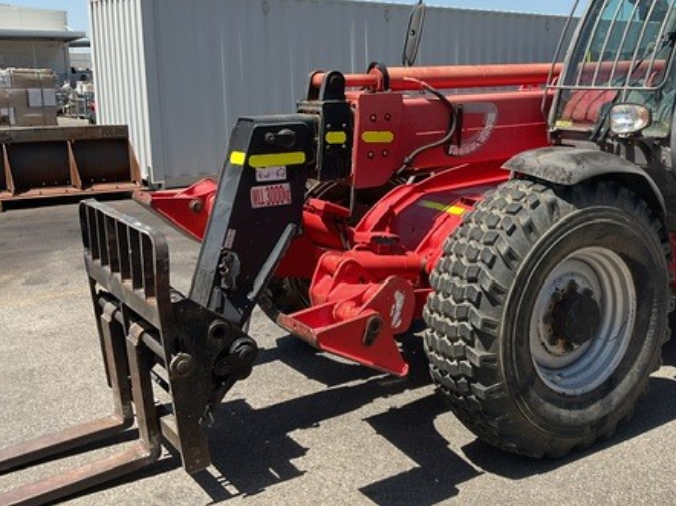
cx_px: 479
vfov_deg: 34.3
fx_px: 820
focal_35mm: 42
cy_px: 220
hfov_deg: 43.8
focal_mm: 3
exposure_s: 1/1279
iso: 16
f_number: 1.8
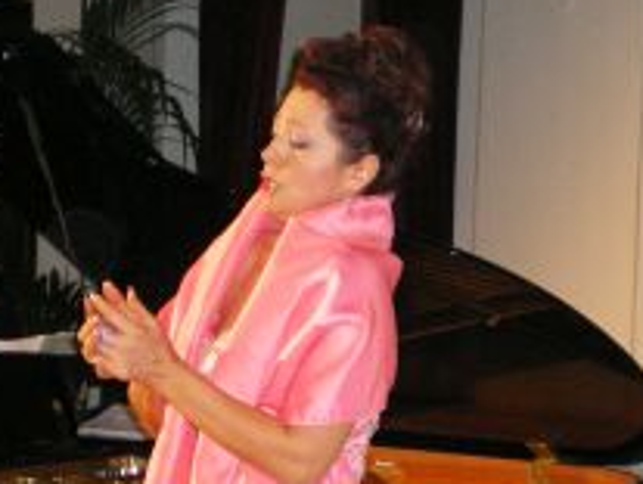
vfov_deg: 11.0
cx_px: 308
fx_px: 2512
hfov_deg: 14.6
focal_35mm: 135
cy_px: 396
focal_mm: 9.3
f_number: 3.9
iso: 400
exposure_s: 1/60
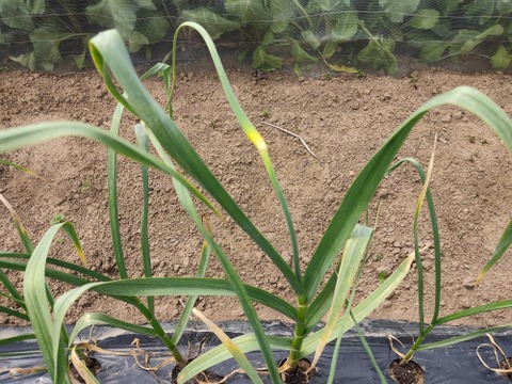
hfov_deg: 67.3
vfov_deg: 53.1
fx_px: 385
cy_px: 192
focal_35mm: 26
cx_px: 256
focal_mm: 4.74
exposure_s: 1/367
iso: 100
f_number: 1.79
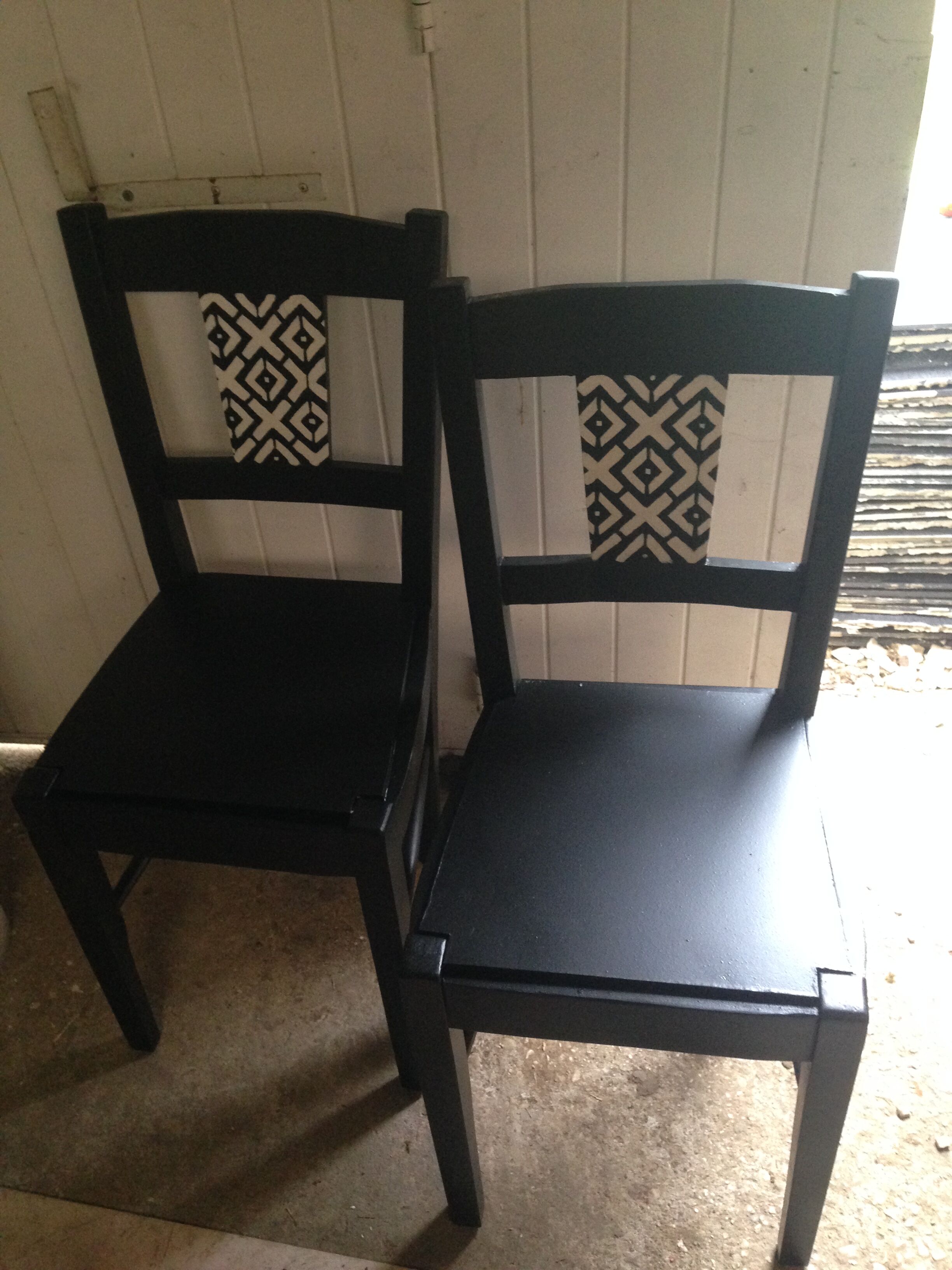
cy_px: 635
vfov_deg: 55.4
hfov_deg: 42.9
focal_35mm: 33
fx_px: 1210
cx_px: 476
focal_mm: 4.12
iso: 320
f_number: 2.4
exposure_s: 1/20
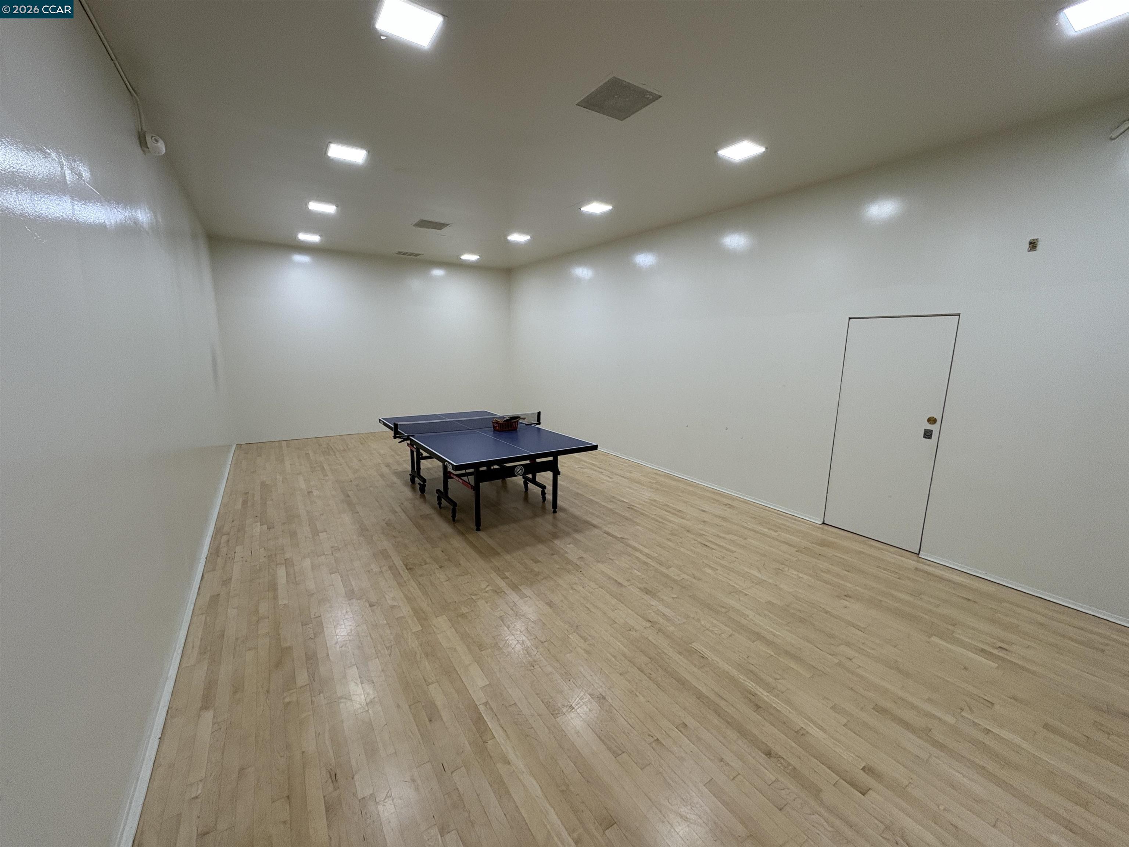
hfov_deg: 102.1
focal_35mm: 14
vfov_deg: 85.7
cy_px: 424
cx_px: 564
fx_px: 457
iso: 125
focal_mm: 2.22
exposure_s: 1/60
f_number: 2.2
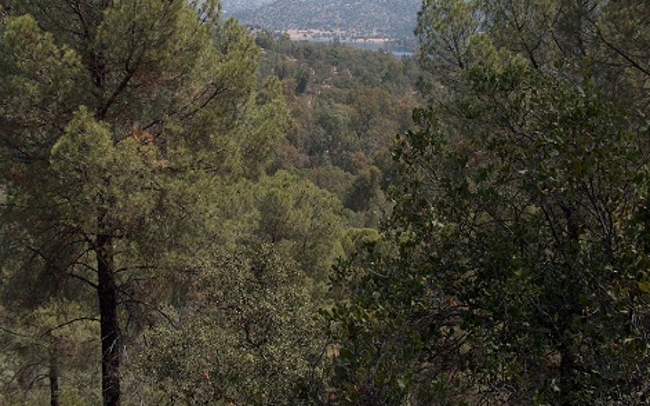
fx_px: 815
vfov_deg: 27.8
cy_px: 142
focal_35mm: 46
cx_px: 311
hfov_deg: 43.5
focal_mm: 7.6
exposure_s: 1/505
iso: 100
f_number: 4.8
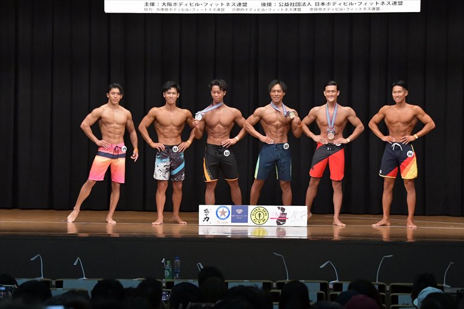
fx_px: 1585
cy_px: 154
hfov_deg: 16.7
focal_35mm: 123
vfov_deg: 11.1
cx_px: 232
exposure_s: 1/400
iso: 6400
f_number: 5.6
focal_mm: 82
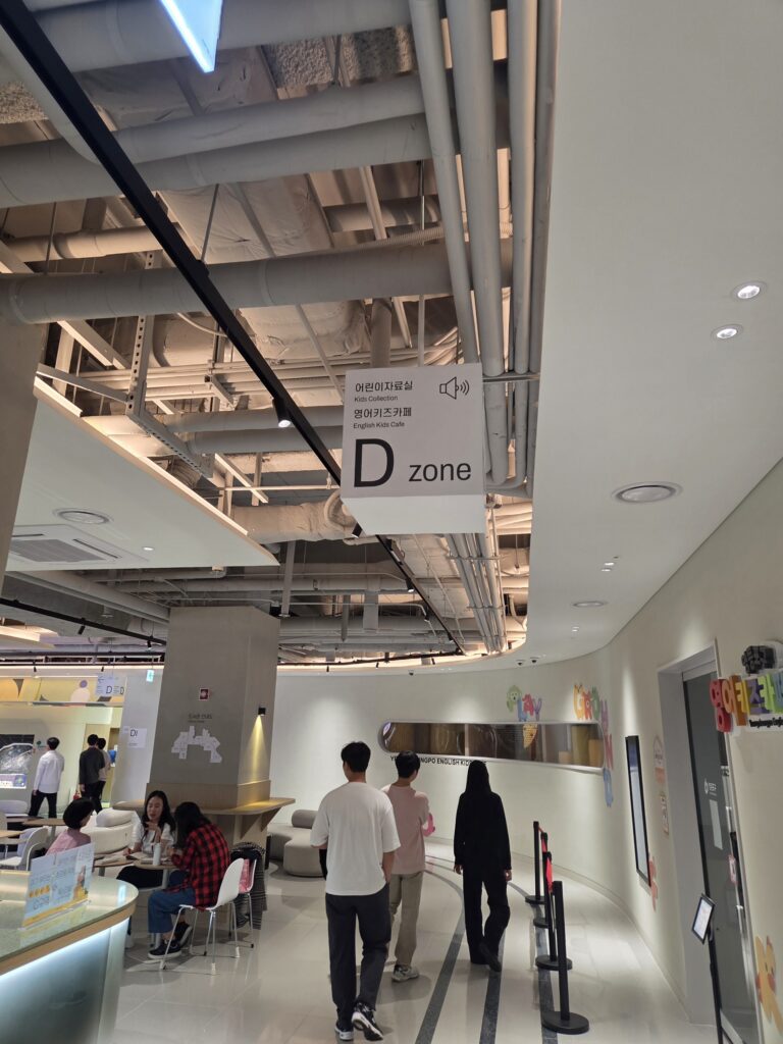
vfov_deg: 73.9
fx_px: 694
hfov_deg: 58.9
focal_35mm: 23
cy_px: 522
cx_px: 392
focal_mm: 5.4
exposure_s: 1/51
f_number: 1.8
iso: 100
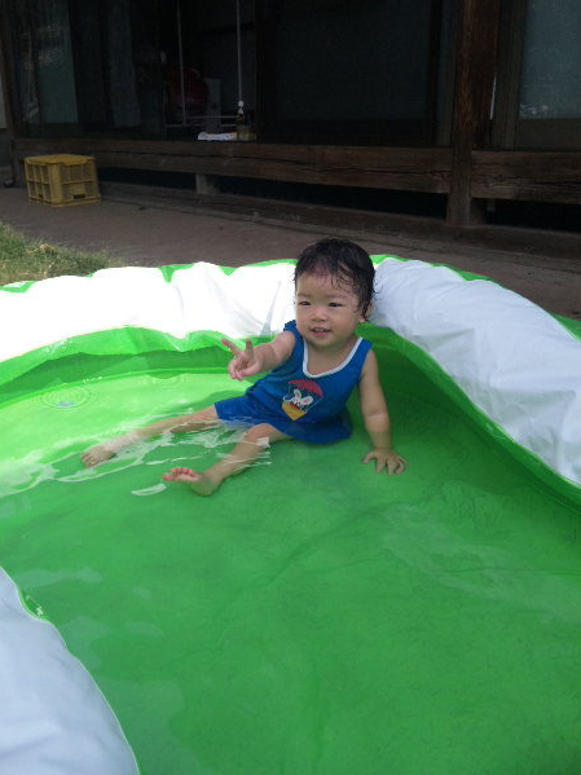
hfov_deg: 45.4
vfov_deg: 58.4
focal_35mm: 31
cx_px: 286
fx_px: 694
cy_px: 382
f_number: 2.8
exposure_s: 1/126
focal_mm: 4.82
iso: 100
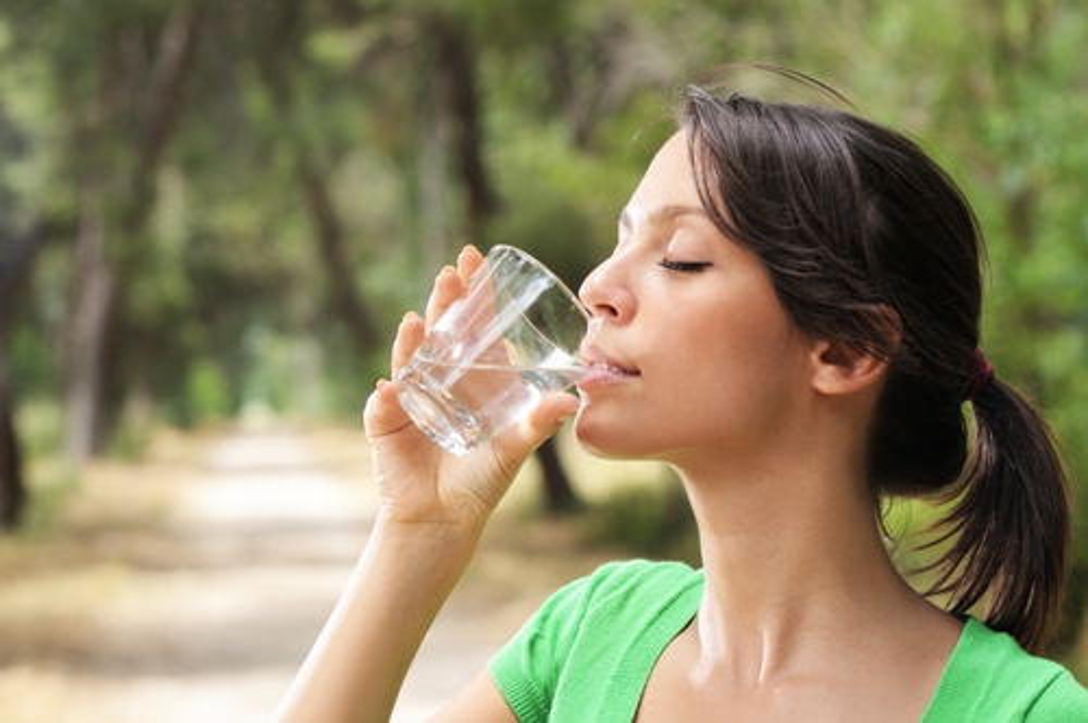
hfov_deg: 19.5
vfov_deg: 13.0
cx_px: 544
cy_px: 362
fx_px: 3169
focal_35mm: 105
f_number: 4.5
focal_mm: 70
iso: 200
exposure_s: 1/250
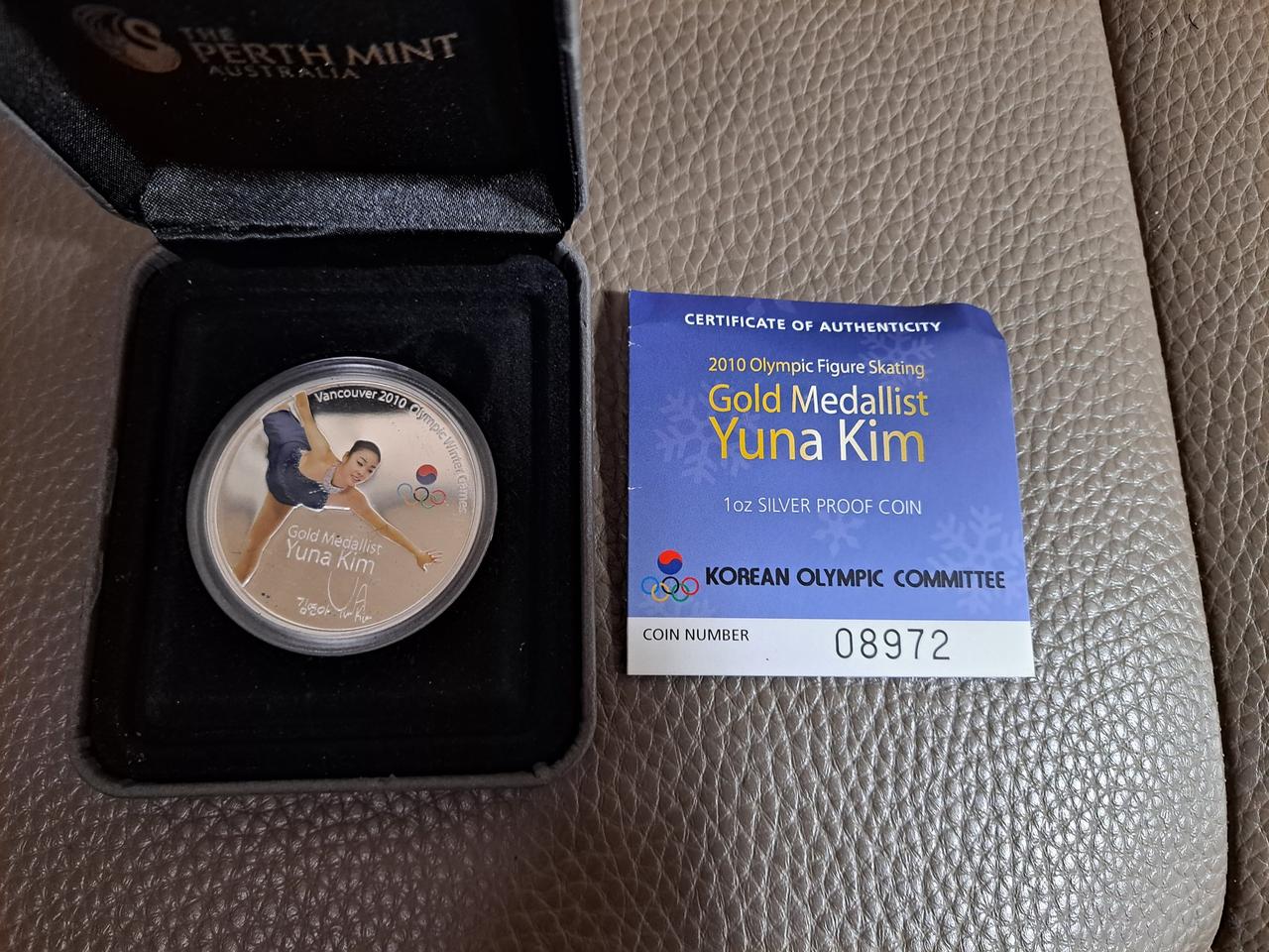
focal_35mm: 24
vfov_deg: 56.8
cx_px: 634
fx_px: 880
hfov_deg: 71.6
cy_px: 476
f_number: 1.8
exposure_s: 1/30
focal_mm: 5.23
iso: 400
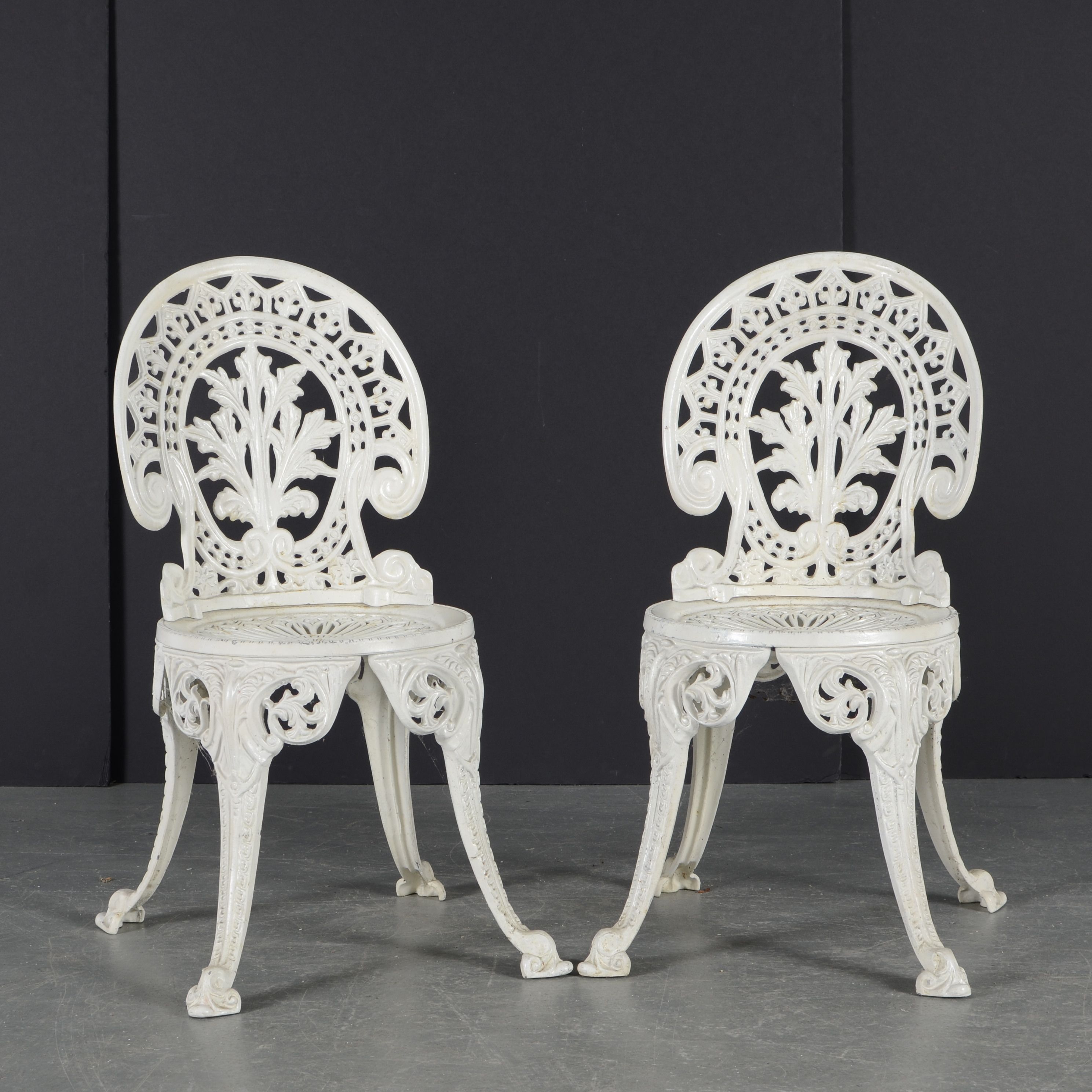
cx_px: 516
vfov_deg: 23.5
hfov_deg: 23.4
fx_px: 2630
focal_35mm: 74
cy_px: 548
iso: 100
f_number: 6.3
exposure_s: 1/125
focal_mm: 35
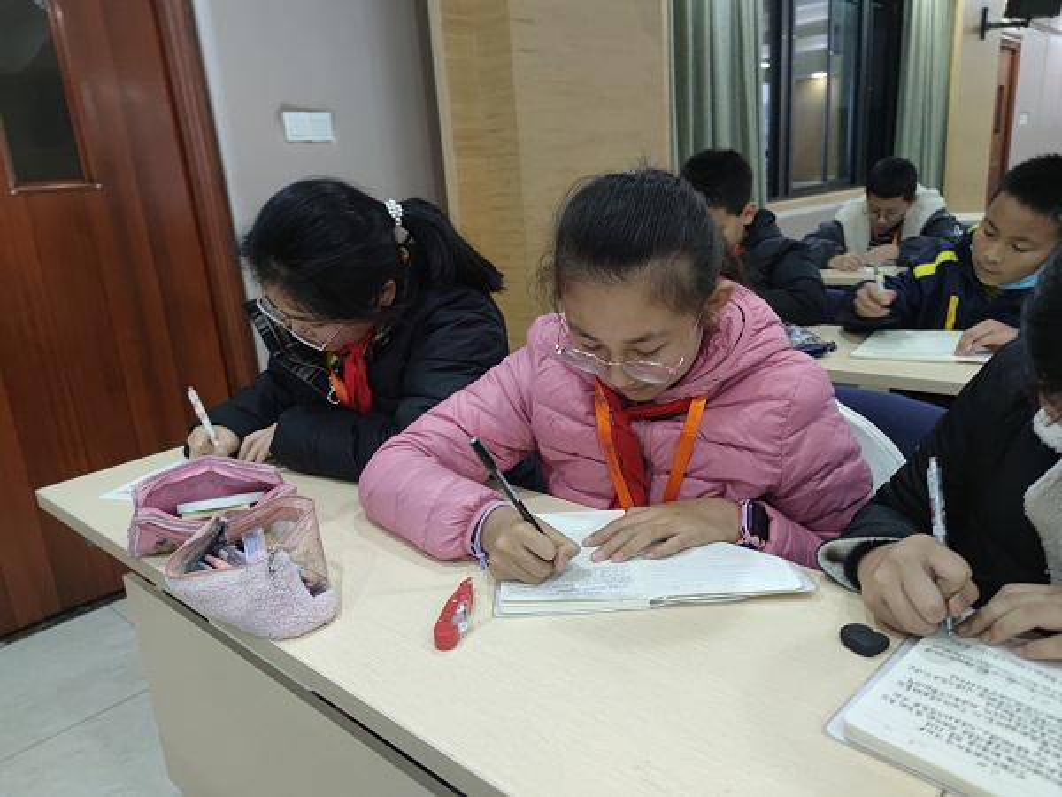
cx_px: 531
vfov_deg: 56.8
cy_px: 398
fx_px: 736
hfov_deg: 71.6
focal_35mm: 24
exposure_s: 1/50
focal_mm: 6.72
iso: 526
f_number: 1.69
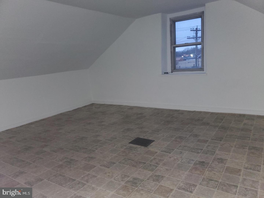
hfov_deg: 67.3
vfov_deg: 53.1
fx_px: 198
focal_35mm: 26
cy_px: 99
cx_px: 132
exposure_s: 1/15
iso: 125
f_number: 1.5
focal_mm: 4.3
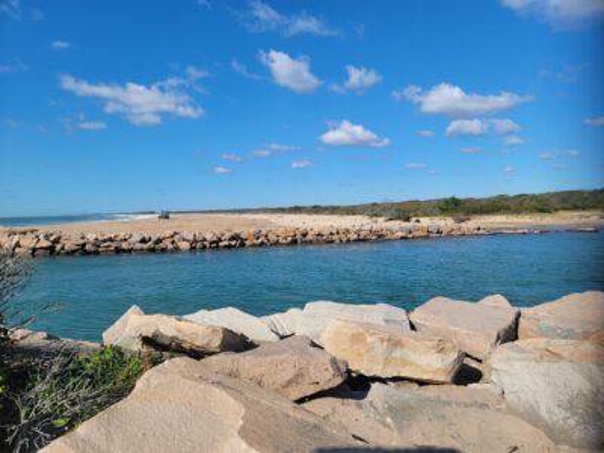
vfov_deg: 56.8
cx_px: 302
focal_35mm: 24
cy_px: 226
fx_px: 419
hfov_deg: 71.6
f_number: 1.8
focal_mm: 6.7
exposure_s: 1/1262
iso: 16
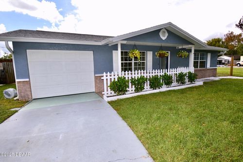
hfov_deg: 90.0
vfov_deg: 67.3
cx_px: 122
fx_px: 121
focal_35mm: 18
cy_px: 81
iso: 100
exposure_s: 1/125
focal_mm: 12
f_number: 8
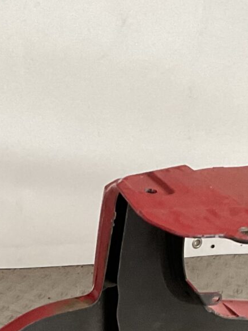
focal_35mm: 127
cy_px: 511
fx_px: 1214
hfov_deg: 11.7
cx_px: 119
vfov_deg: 14.4
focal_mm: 3
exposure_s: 1/50
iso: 125
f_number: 1.8
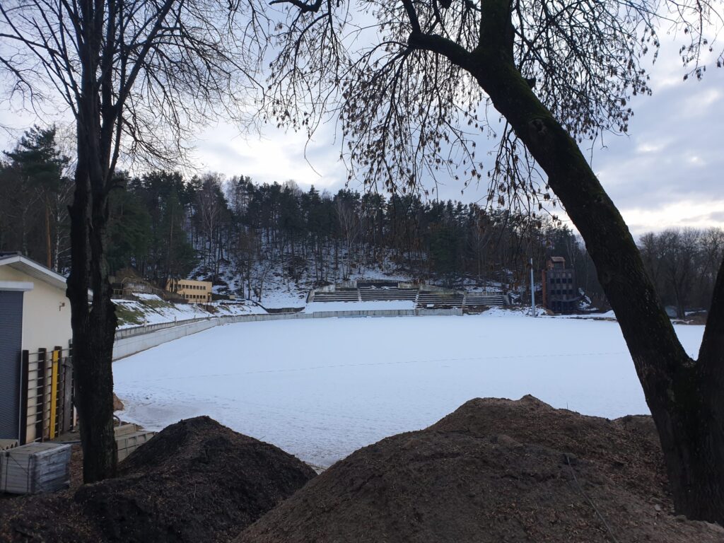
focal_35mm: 26
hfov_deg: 67.3
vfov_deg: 53.1
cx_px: 362
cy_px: 272
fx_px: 544
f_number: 2.4
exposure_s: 1/100
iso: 64
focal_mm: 4.3
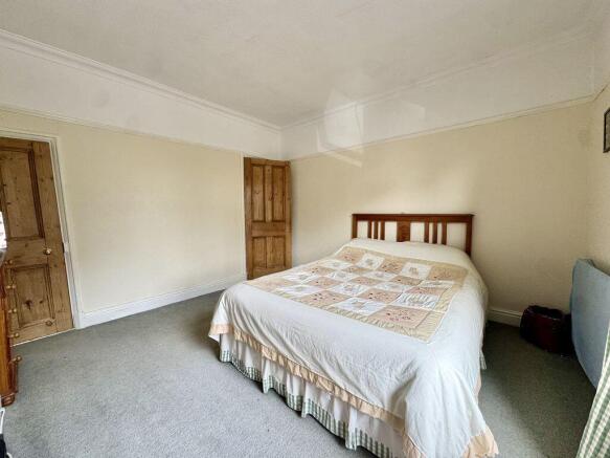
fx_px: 247
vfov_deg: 85.7
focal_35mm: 14
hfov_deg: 102.1
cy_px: 229
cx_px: 305
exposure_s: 1/99
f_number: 2.2
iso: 160
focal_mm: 2.22
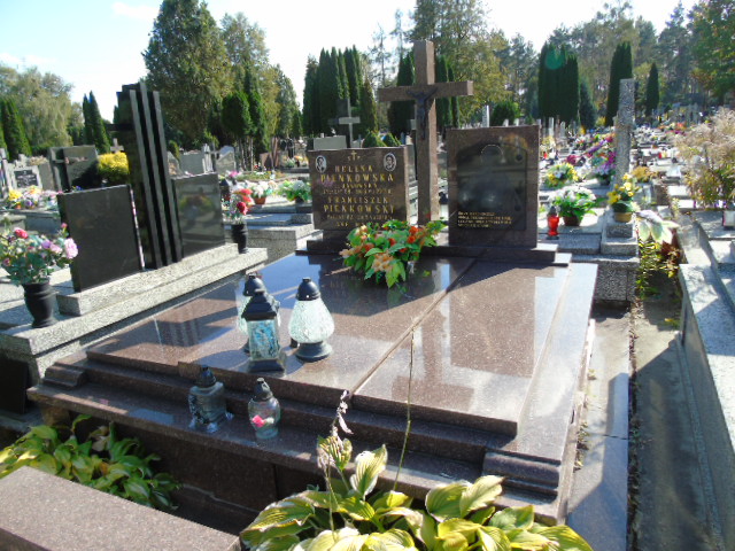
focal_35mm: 25
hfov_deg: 69.4
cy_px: 276
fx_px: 531
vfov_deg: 54.9
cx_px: 368
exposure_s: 1/320
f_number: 3.4
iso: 80
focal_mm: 4.4
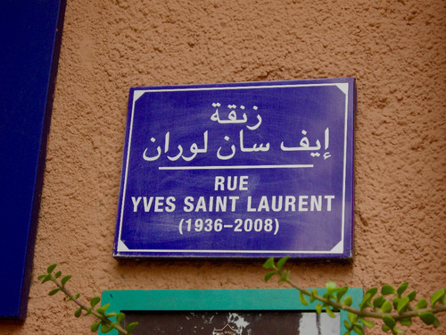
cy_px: 168
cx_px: 223
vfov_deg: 18.9
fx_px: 1005
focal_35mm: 78
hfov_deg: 25.0
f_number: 4.3
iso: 200
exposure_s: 1/160
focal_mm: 16.3
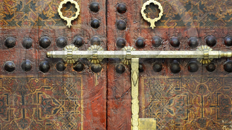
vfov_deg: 10.5
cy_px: 63
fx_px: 707
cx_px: 108
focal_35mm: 115
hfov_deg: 18.6
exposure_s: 1/125
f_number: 3.2
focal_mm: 70
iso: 200
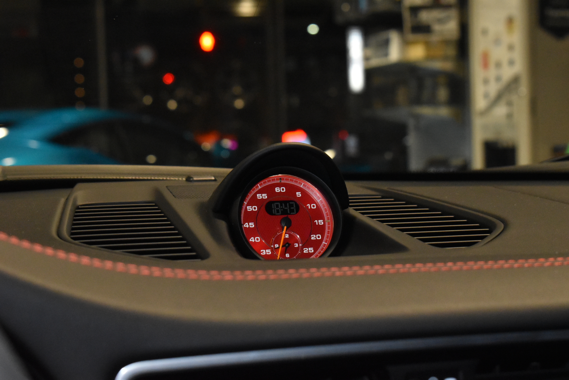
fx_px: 1305
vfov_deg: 16.6
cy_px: 190
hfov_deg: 24.6
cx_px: 284
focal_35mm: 82
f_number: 9
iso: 4500
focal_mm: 55
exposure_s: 1/100
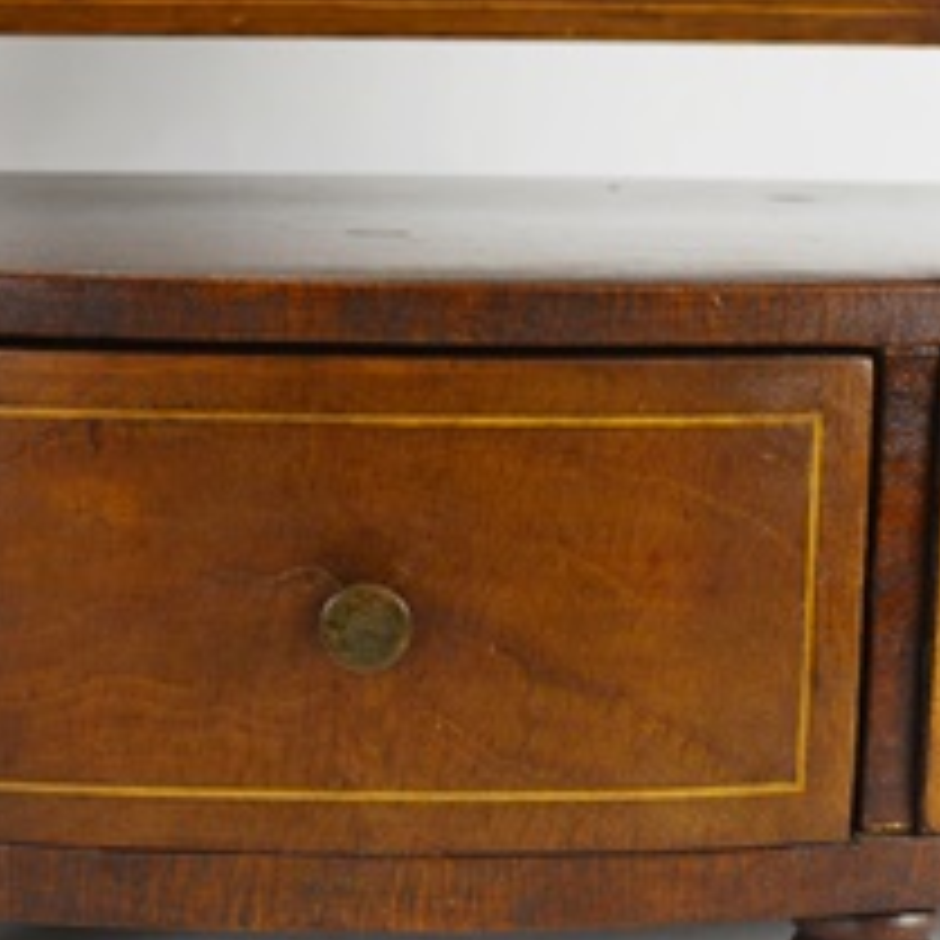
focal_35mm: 95
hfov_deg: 18.3
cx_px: 364
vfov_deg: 18.2
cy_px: 706
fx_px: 2919
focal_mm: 26
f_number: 5
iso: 400
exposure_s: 1/100
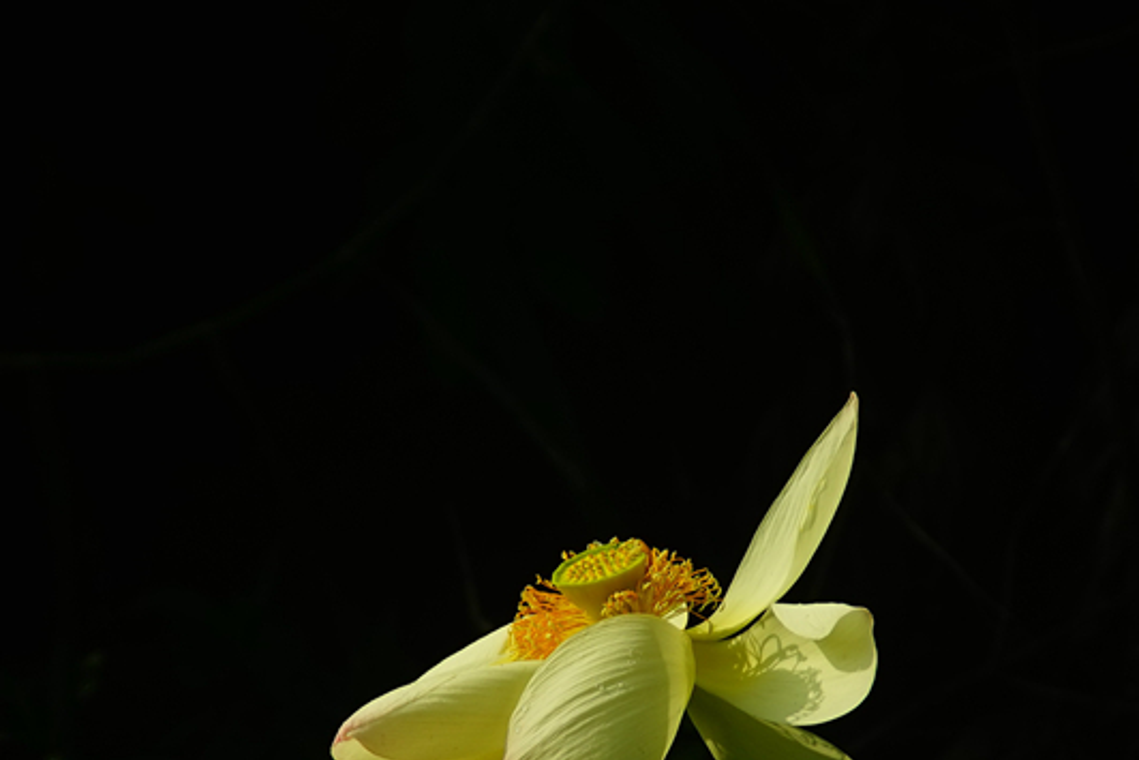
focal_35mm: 564
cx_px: 632
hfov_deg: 3.7
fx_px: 17848
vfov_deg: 2.4
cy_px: 611
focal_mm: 200
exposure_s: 1/160
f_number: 6.3
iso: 100
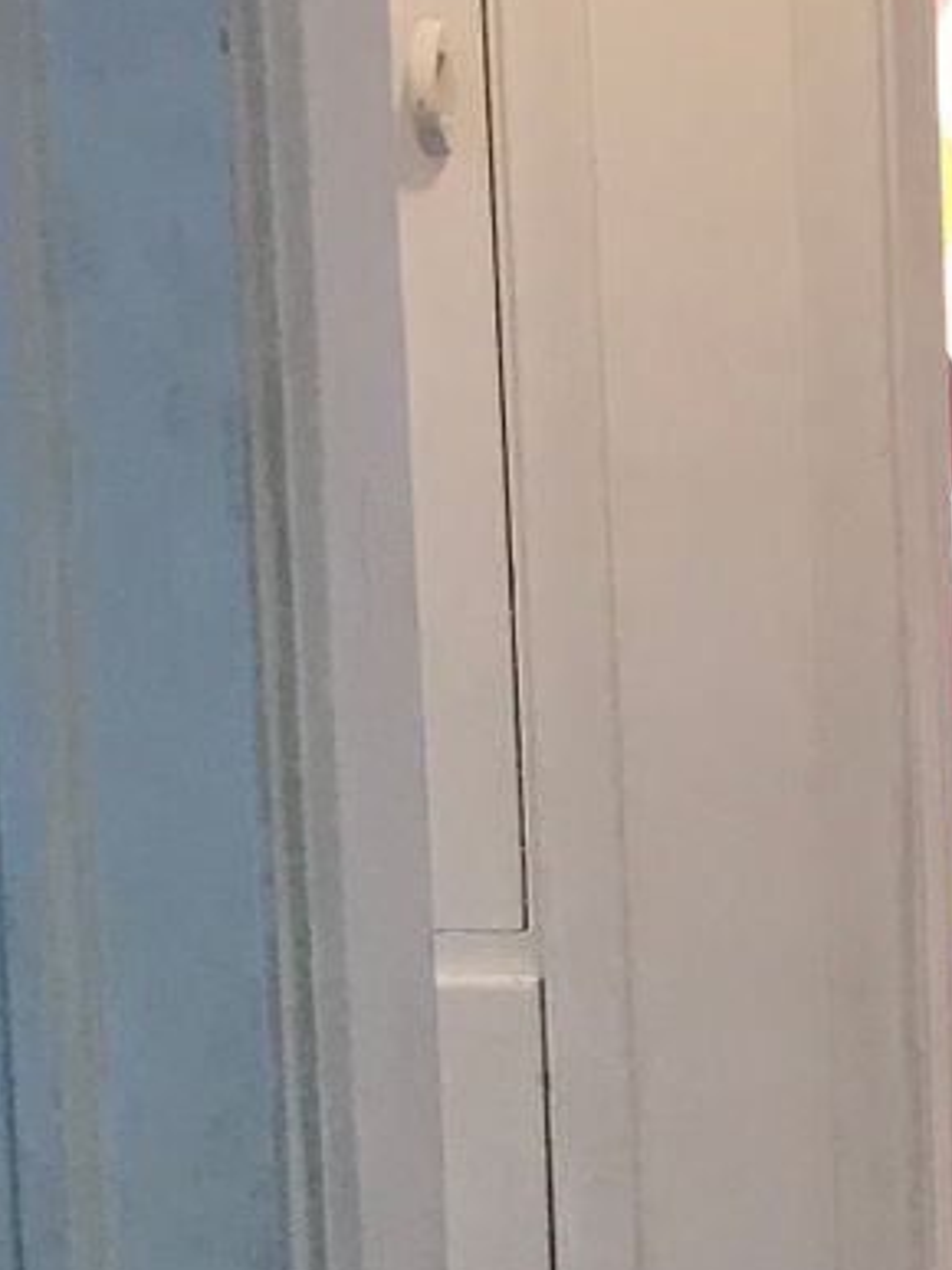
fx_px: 5100
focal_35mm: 139
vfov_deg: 14.0
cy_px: 1188
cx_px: 1359
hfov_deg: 10.4
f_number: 1.8
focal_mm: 3.99
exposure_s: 1/40
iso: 32
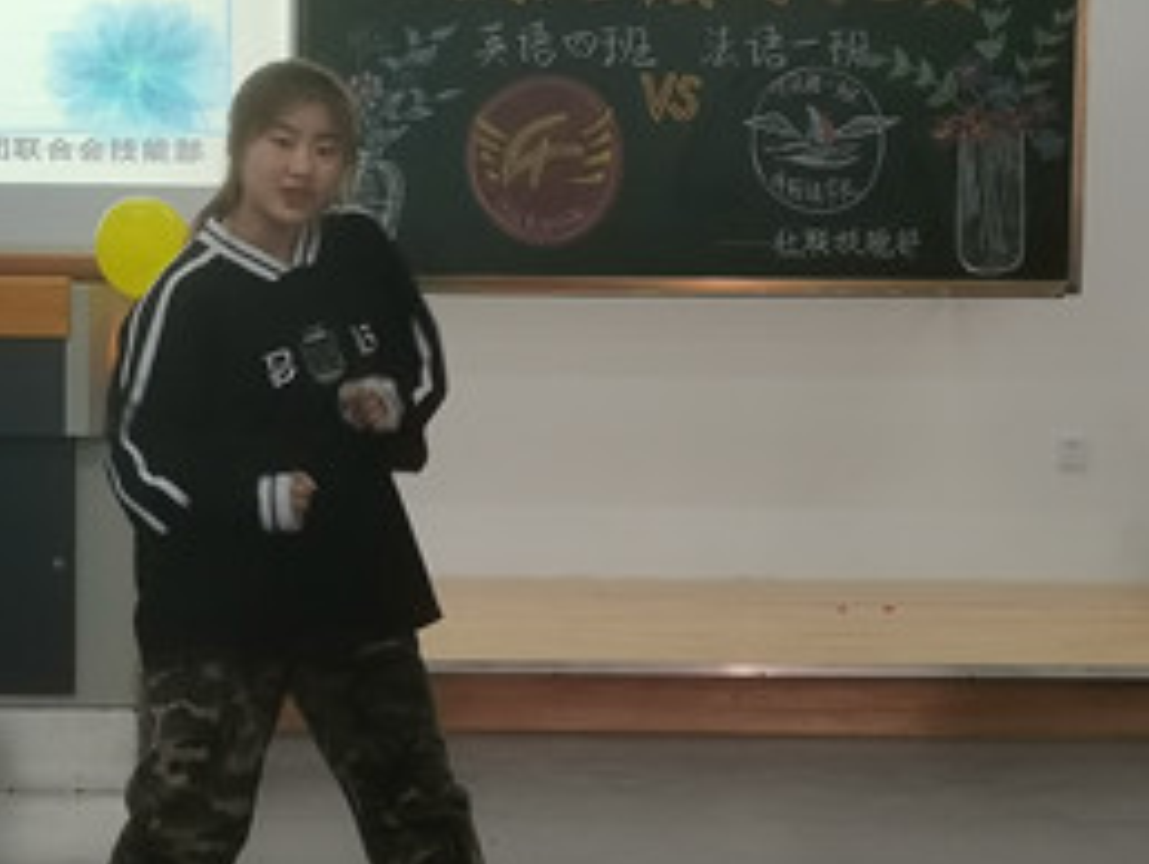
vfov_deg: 16.6
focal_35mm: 89
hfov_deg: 21.8
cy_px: 439
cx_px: 312
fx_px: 2957
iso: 200
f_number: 1.8
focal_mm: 5.58
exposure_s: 1/50
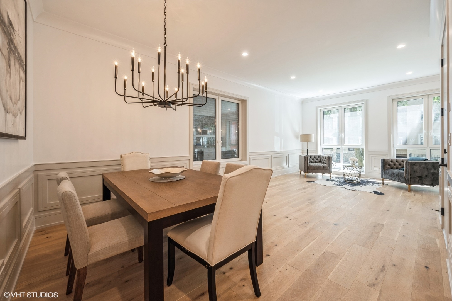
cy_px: 150
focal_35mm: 14
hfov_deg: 104.3
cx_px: 226
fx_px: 176
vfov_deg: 81.1
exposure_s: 1/4
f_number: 9
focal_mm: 14
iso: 100
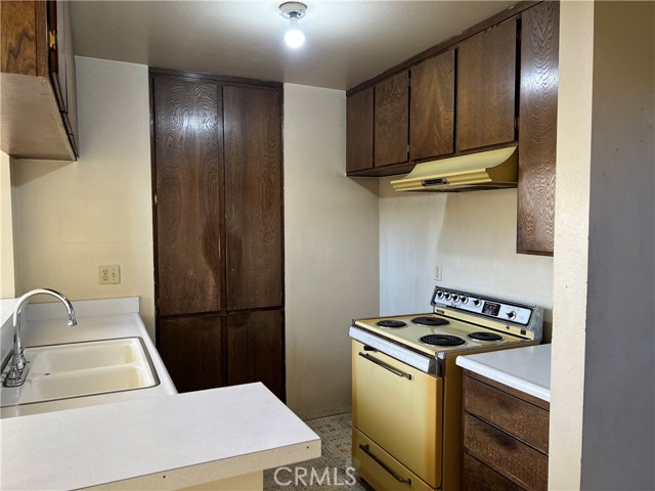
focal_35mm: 26
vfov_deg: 53.1
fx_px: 492
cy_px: 246
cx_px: 328
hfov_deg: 67.3
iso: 64
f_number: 1.5
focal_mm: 5.7
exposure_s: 1/120
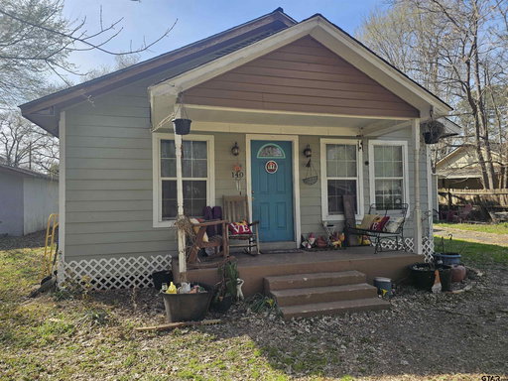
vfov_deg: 58.9
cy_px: 190
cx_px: 254
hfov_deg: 73.9
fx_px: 338
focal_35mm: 23
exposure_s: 1/325
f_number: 1.7
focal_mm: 6.3
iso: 10
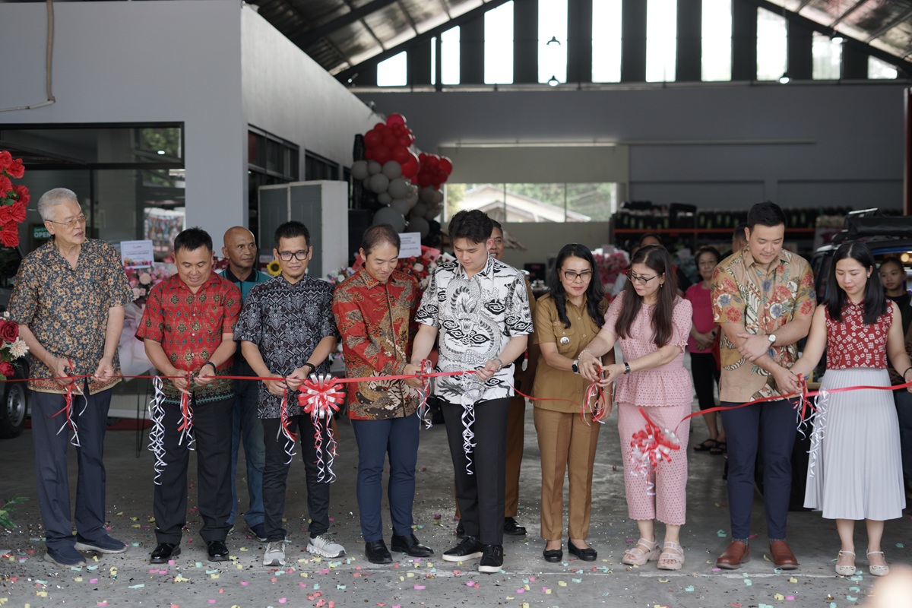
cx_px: 456
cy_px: 304
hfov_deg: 39.6
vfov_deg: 27.0
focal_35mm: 50
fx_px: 1267
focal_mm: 50
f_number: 2.8
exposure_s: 1/125
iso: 125
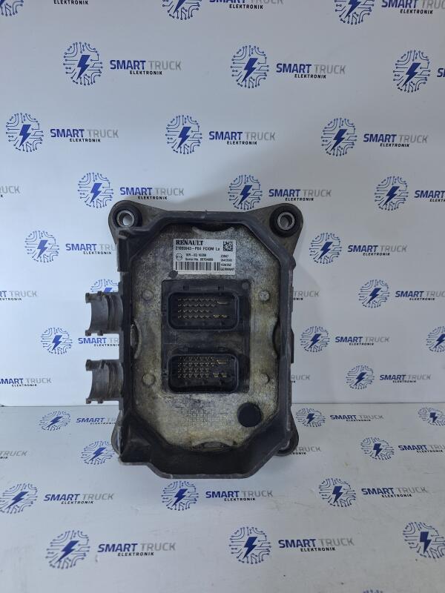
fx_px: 394
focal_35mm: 23
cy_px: 296
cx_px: 222
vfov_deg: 73.9
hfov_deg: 58.9
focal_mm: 5.54
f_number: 1.8
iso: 125
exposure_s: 1/50
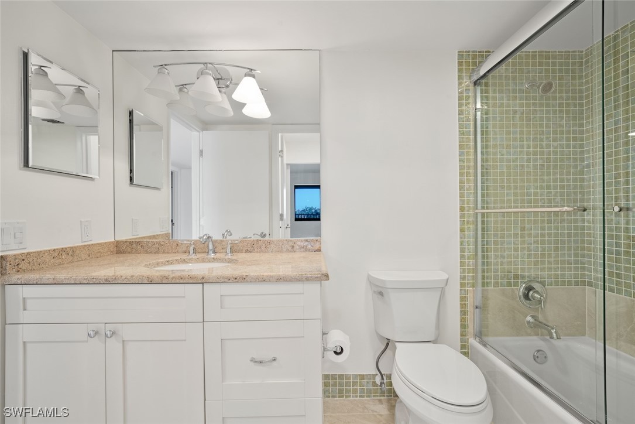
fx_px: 282
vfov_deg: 73.8
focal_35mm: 16
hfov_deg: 96.7
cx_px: 318
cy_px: 212
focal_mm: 16
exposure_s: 1/3
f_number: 10
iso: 160
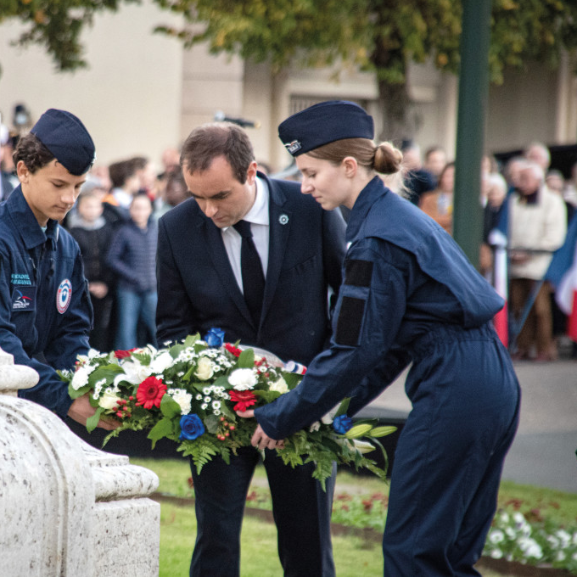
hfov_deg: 4.6
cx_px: 147
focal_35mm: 384
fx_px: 7242
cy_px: 288
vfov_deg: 4.6
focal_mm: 200
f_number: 6.7
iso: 3200
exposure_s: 1/250
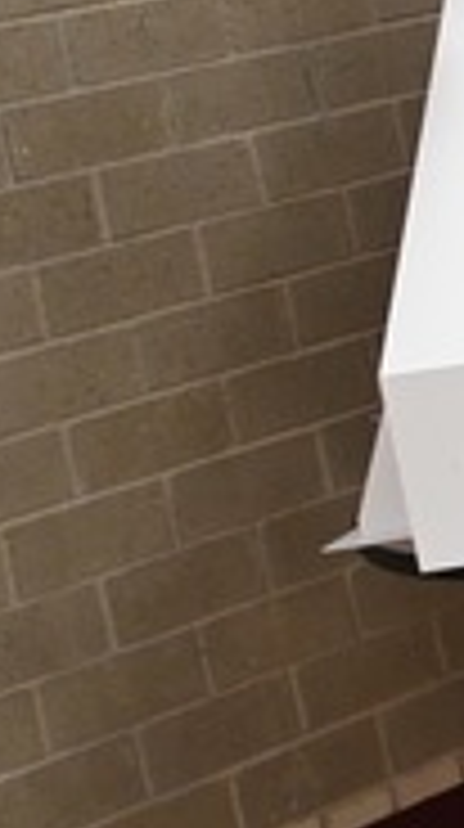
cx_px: 2279
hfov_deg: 6.0
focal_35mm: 140
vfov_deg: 15.0
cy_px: -79
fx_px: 3073
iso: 2000
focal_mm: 24
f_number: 2.8
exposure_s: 1/320
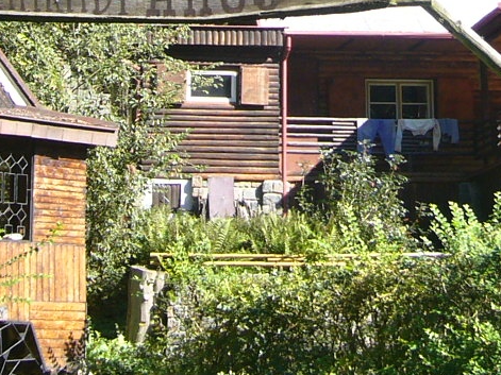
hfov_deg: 16.5
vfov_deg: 12.0
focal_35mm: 119
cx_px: 352
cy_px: -137
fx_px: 1722
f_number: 2.8
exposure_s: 1/250
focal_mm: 5.8
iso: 80
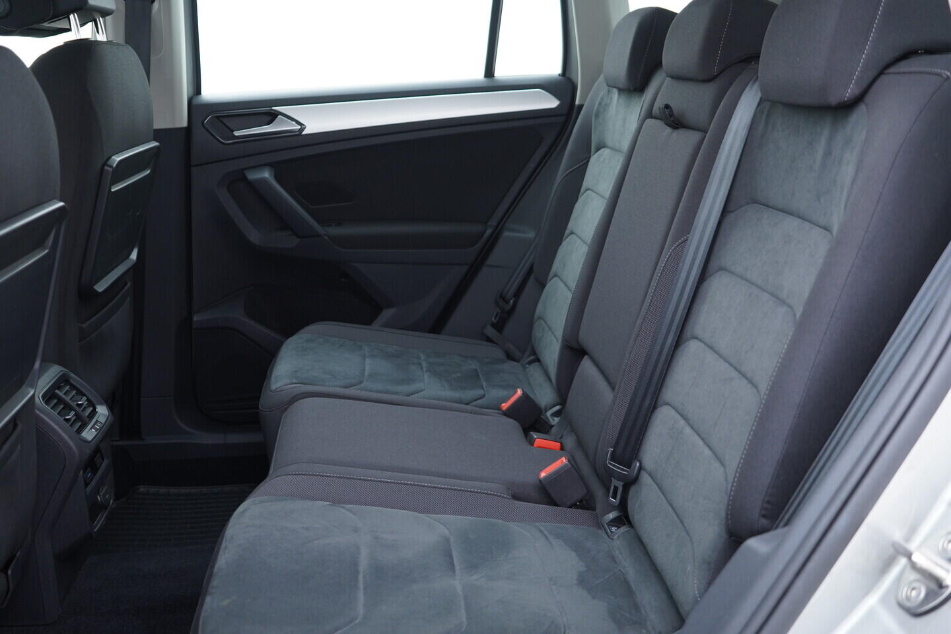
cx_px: 476
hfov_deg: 53.1
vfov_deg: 36.9
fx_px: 951
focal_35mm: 36
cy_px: 317
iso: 320
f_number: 2.8
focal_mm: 24
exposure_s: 1/40
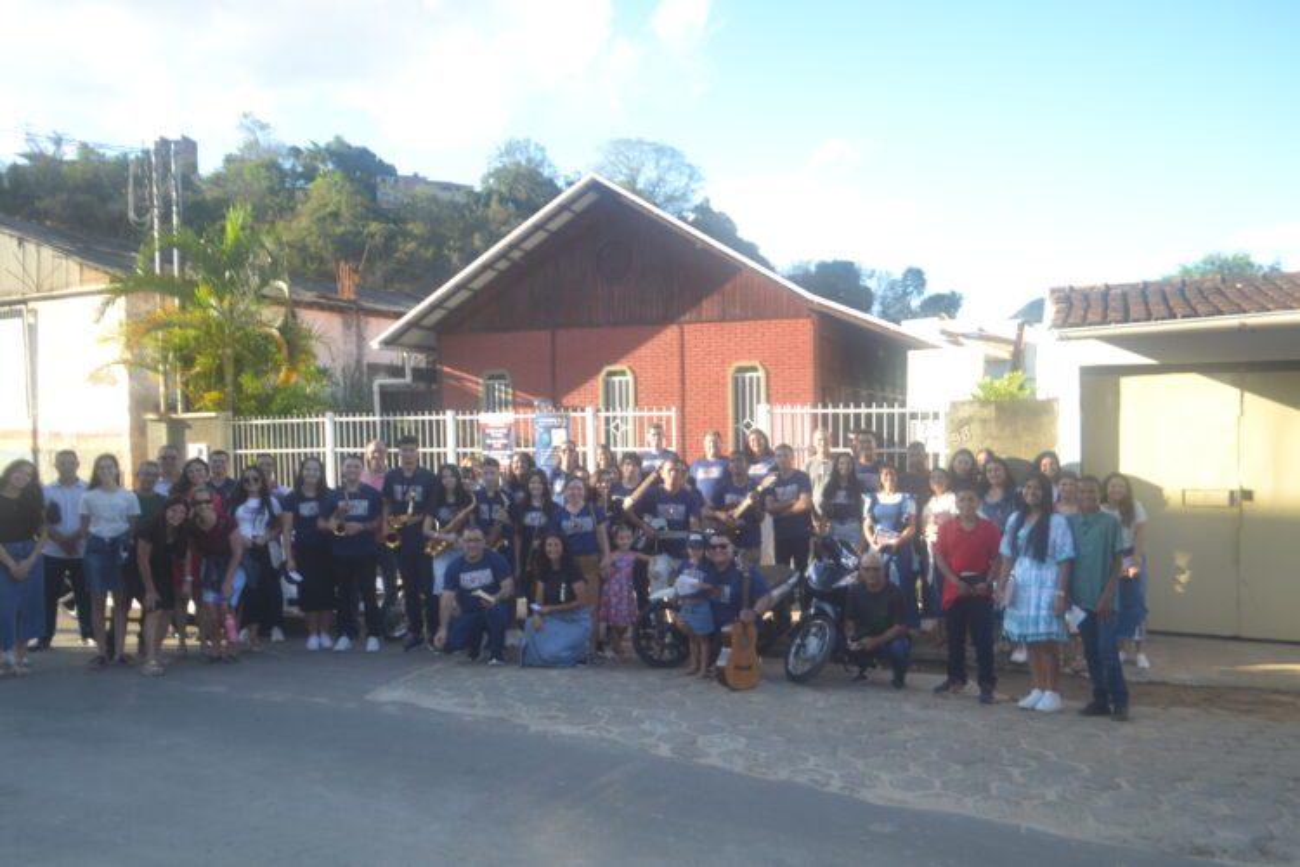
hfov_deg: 67.4
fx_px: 975
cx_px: 650
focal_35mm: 27
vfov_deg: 47.9
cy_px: 434
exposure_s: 1/200
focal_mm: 18
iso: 100
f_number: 4
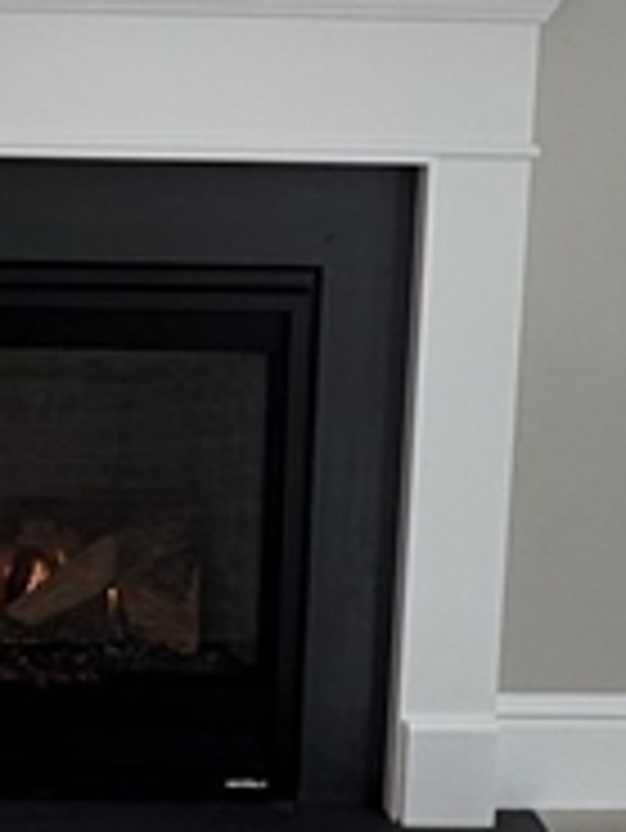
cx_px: 0
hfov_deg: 24.1
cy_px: 162
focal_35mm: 58
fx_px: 1397
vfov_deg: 32.3
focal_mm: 2.22
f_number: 2.2
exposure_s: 1/120
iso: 125
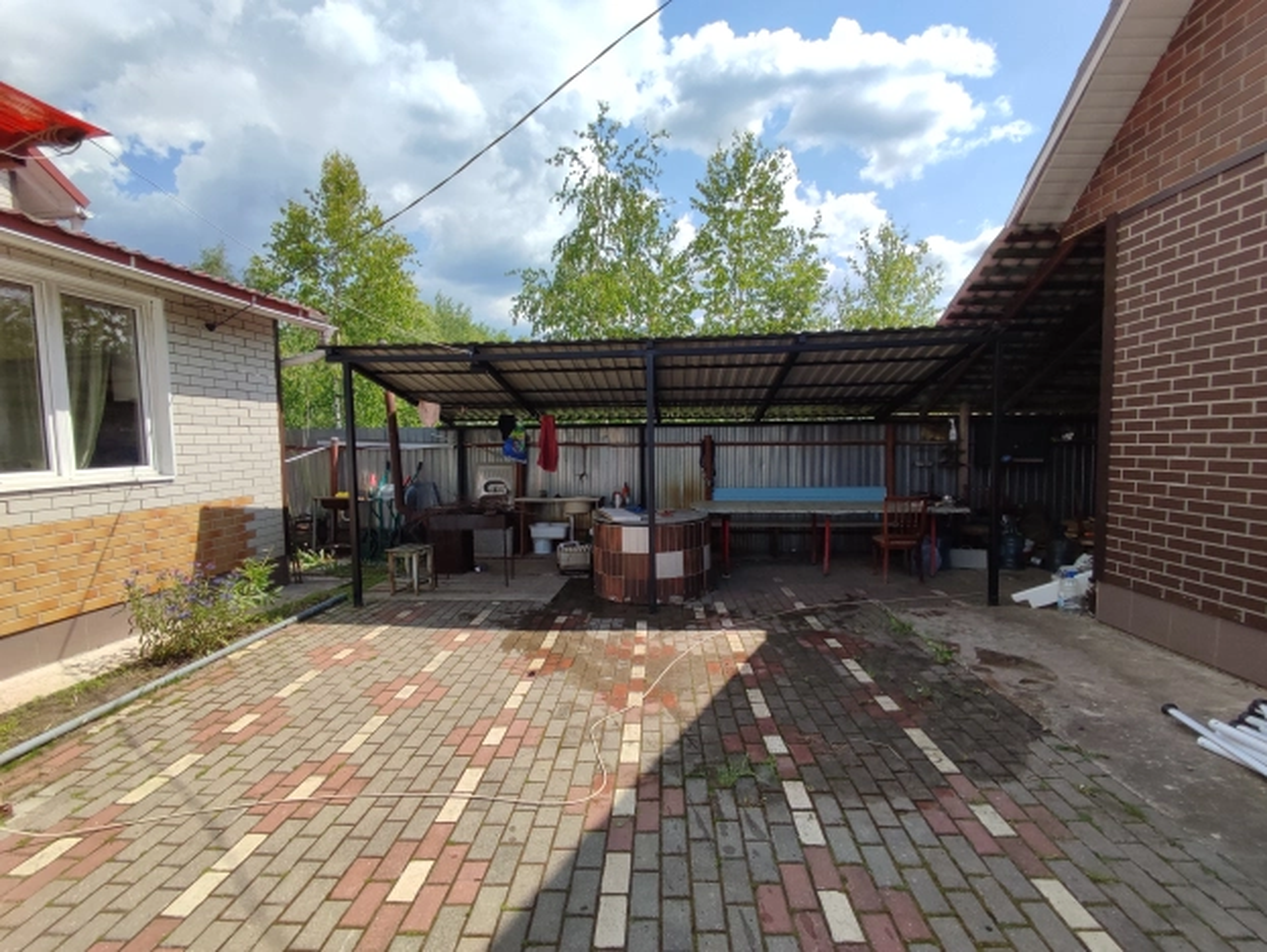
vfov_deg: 78.2
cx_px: 634
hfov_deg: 94.5
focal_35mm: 16
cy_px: 476
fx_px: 586
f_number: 2.2
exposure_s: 1/1443
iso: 50
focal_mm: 1.65
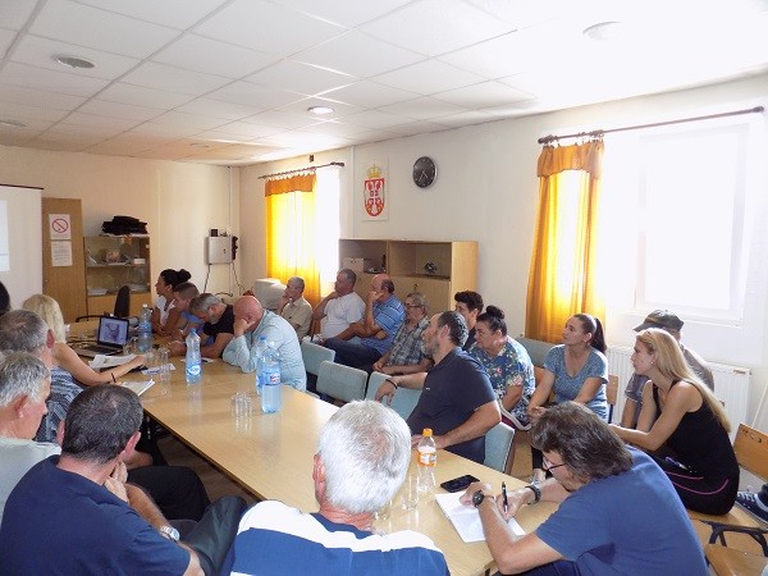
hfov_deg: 73.9
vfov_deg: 58.9
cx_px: 384
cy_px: 288
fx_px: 510
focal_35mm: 23
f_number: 3.1
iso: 280
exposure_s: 1/30
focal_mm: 4
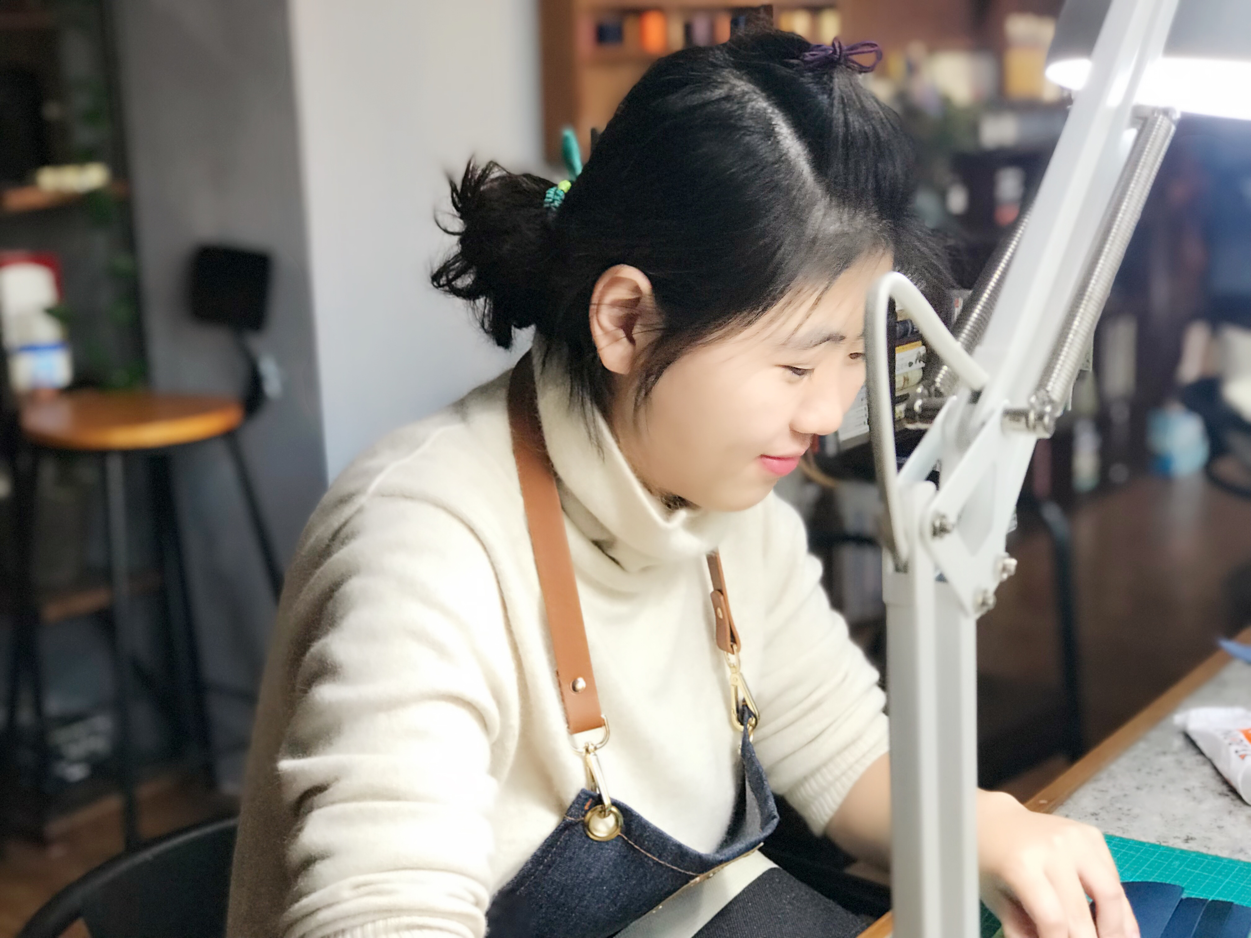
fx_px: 2060
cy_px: 469
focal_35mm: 57
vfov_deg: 25.7
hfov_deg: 33.8
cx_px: 626
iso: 200
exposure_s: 1/100
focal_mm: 6.6
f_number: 2.8
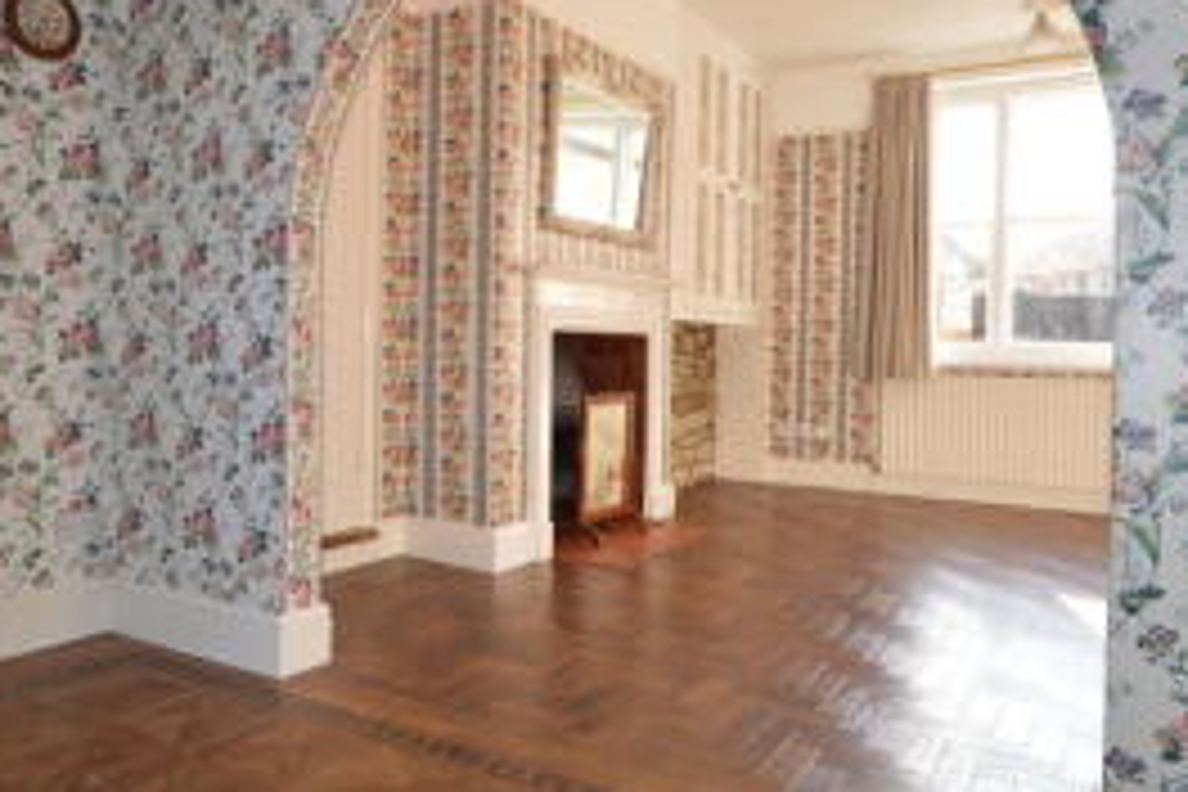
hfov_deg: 67.1
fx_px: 891
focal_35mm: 27
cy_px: 335
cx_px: 518
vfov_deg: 47.8
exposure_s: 1/125
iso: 360
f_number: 4
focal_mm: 10
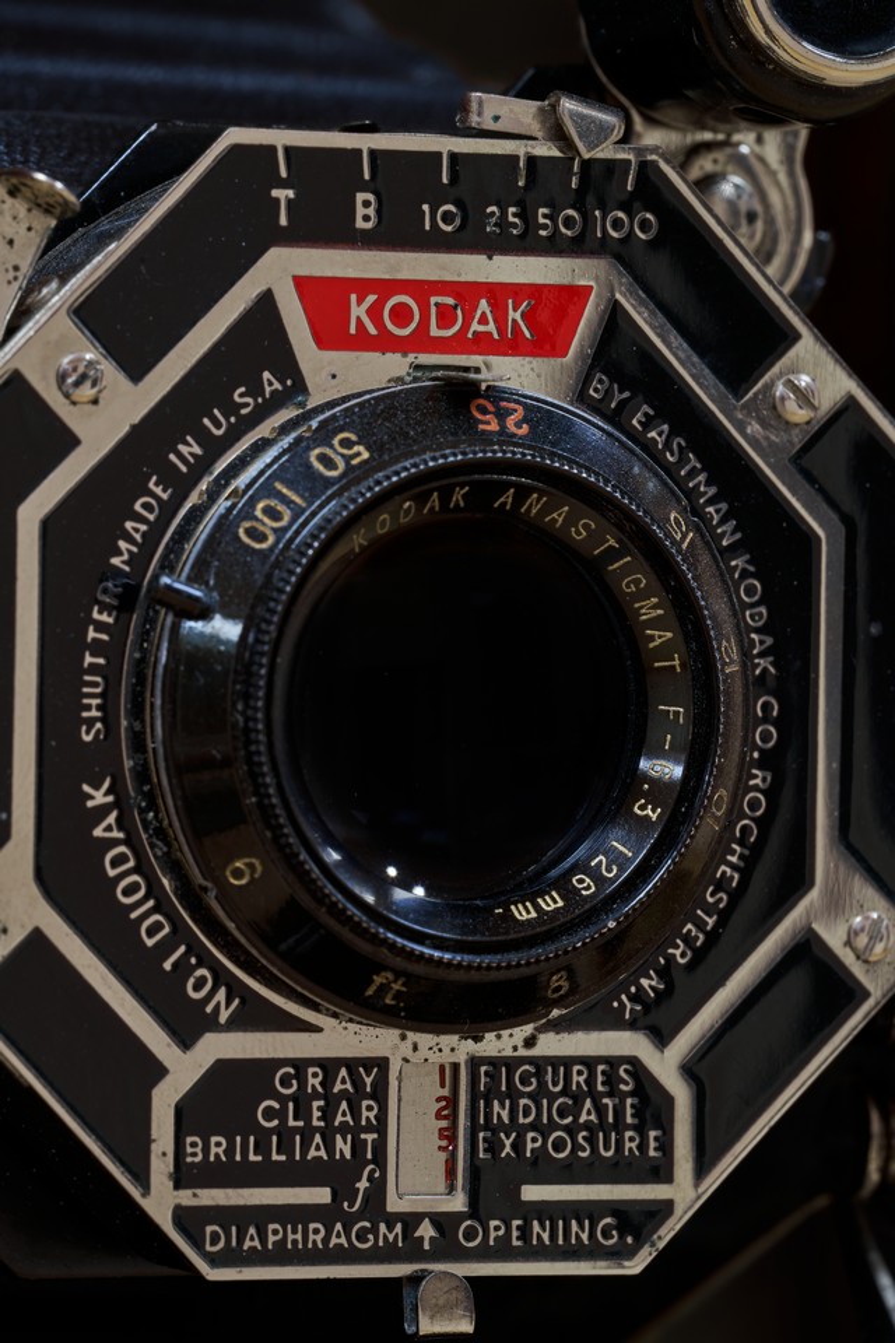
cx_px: 448
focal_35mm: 180
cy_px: 672
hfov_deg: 7.6
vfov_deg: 11.4
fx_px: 6712
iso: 100
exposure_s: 2
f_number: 11
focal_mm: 180
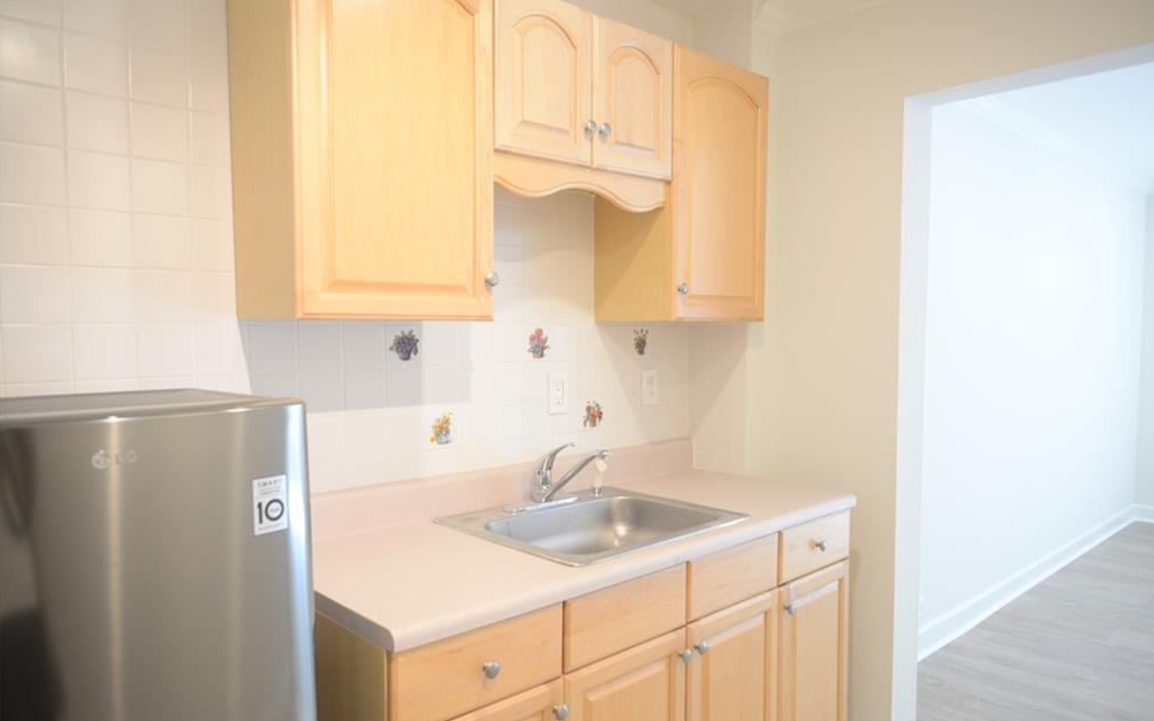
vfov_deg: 49.3
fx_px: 786
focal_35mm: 25
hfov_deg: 72.5
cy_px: 376
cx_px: 586
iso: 720
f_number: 4
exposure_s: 1/60
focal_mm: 24
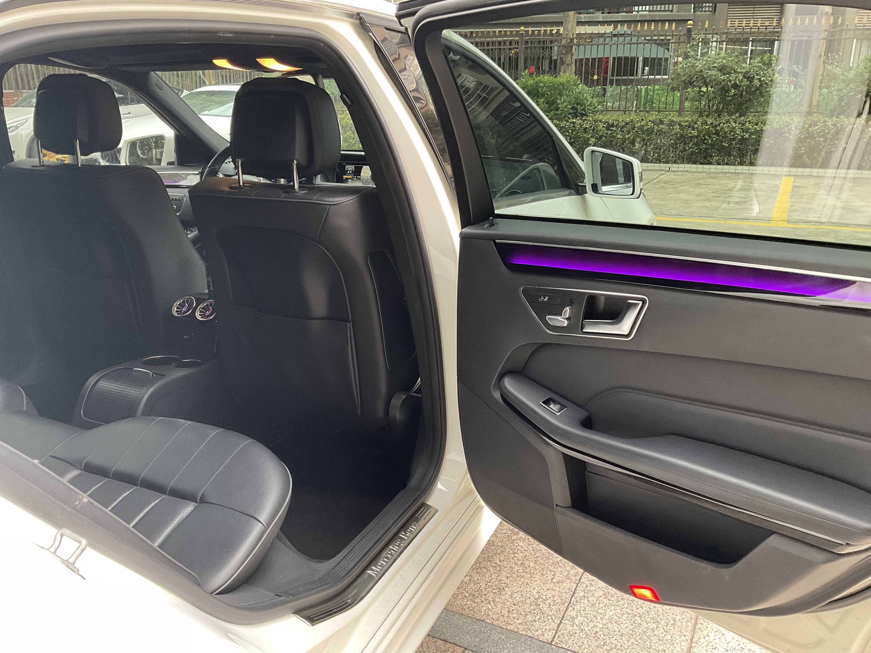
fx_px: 730
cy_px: 326
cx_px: 436
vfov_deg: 48.2
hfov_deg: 61.7
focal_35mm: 29
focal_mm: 3
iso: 80
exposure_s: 1/60
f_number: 1.8
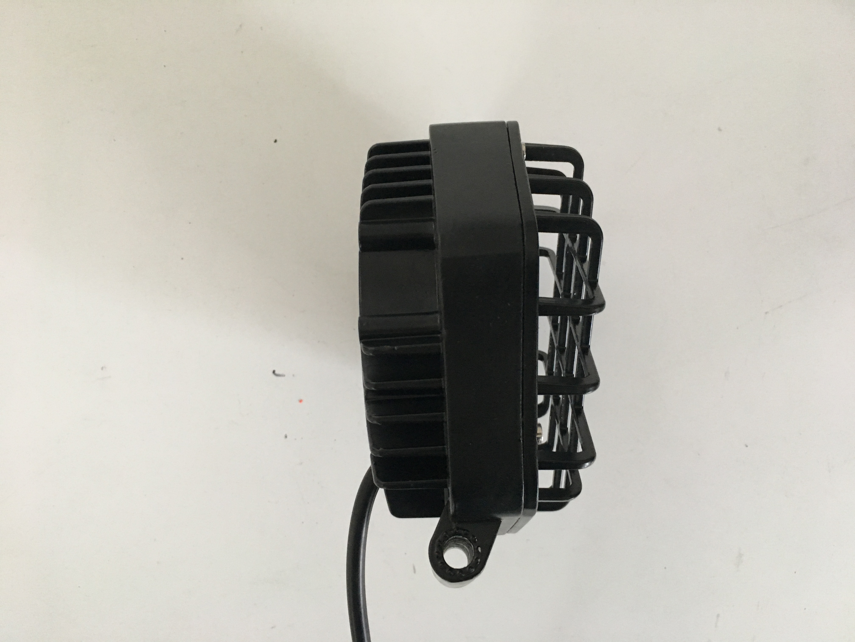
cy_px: 321
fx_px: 716
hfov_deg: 61.7
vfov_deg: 48.2
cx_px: 428
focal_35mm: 29
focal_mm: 4.15
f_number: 2.2
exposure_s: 1/33
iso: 200
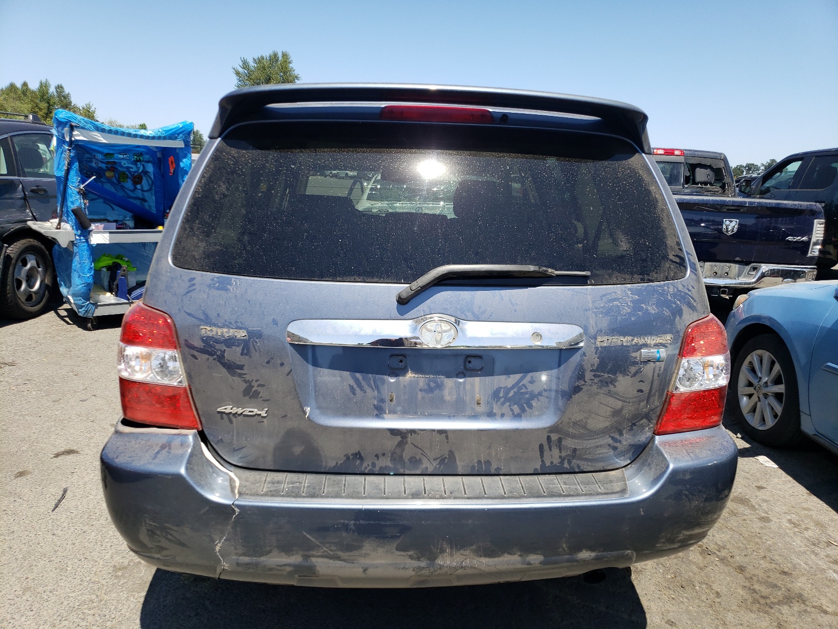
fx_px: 629
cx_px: 419
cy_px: 314
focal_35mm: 26
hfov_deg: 67.3
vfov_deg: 53.1
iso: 50
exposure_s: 1/2000
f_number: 1.5
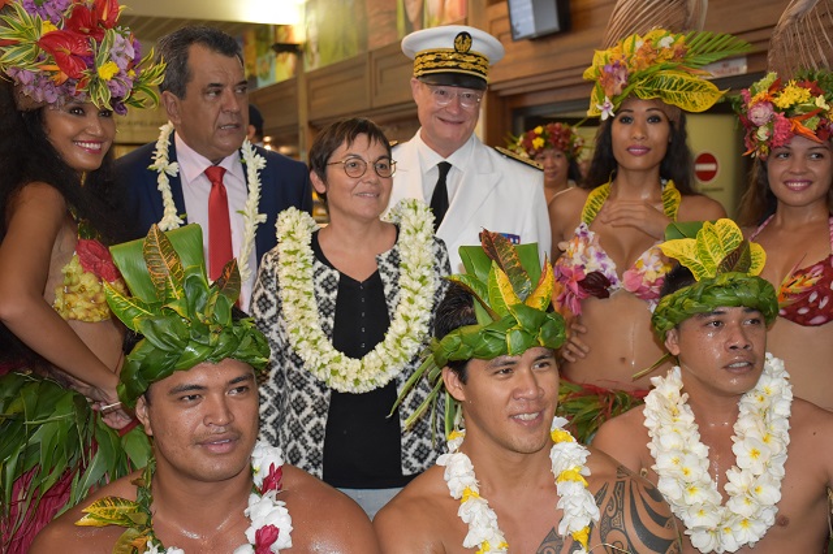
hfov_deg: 41.1
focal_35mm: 48
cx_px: 416
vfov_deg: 28.0
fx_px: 1110
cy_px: 277
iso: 1600
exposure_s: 1/60
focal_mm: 32
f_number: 4
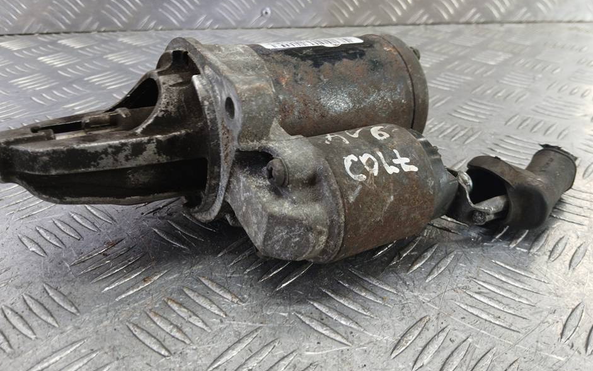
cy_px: 135
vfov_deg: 41.5
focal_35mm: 30
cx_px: 302
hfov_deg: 62.9
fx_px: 485
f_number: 1.8
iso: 80
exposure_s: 1/50
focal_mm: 3.98
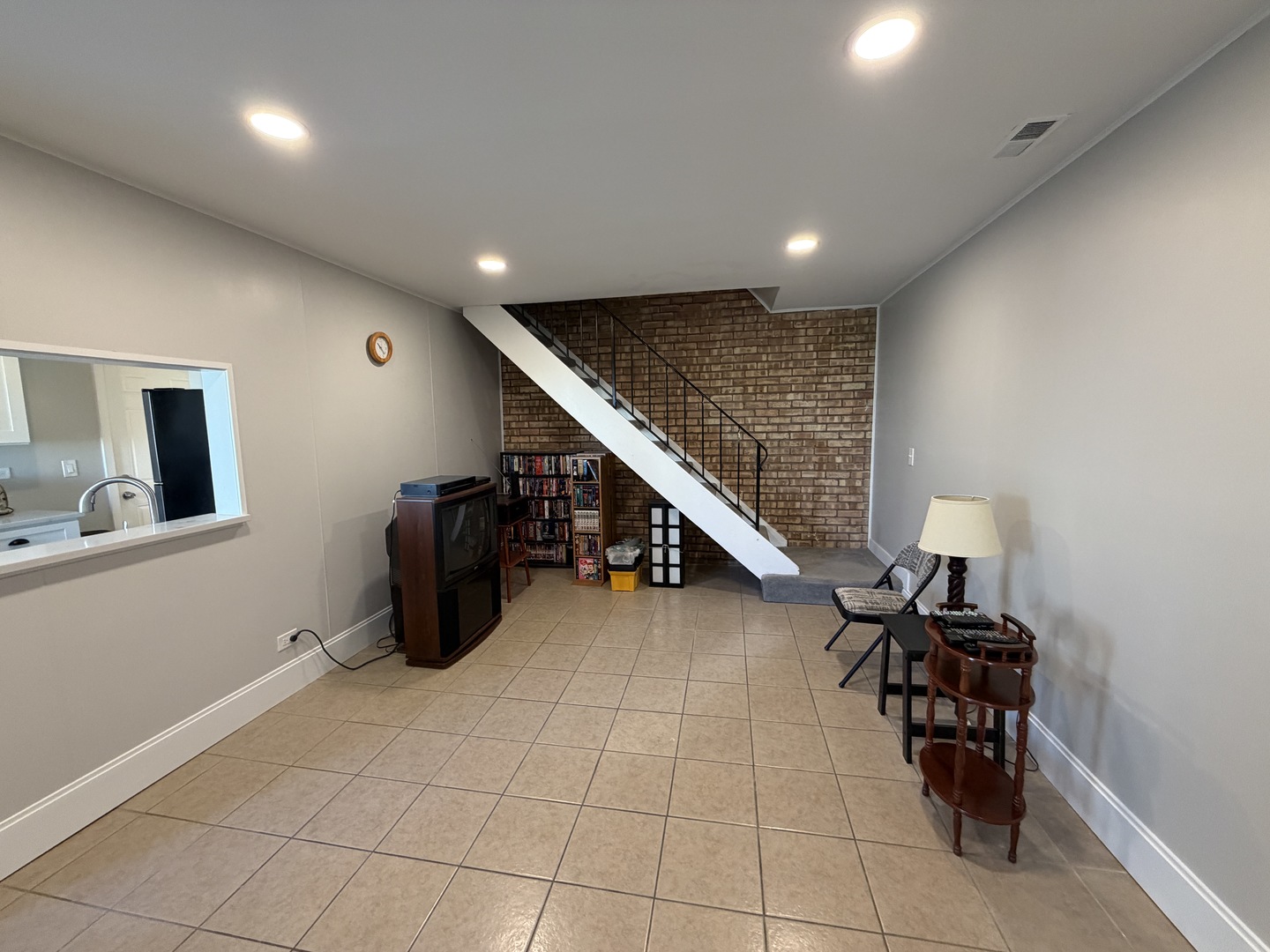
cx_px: 635
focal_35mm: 14
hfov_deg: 102.1
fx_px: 514
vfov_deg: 85.7
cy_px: 476
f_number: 2.2
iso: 320
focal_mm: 2.22
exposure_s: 1/60
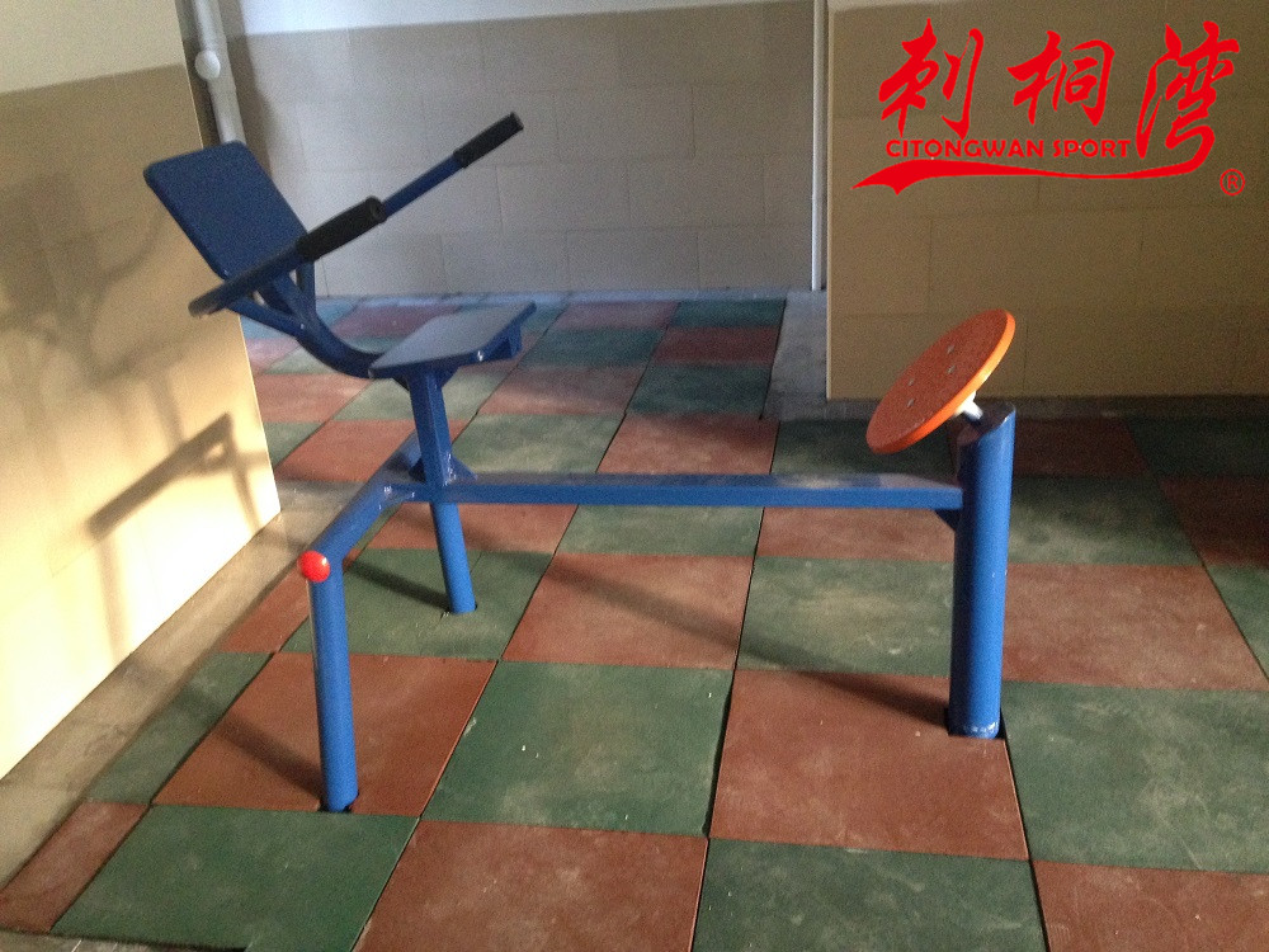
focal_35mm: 33
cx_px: 634
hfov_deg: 55.4
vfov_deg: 42.9
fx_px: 1210
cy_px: 476
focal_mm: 4.12
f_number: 2.4
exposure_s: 1/15
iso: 400
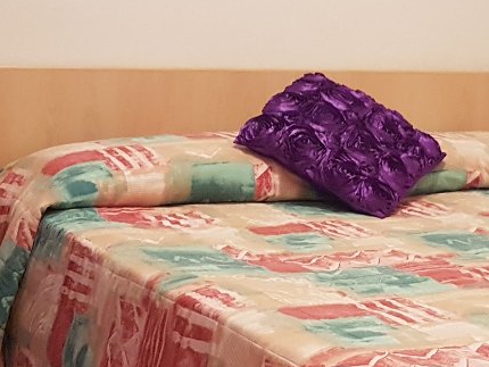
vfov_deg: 17.0
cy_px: 224
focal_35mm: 87
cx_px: 383
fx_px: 1230
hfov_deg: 22.2
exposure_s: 1/20
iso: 250
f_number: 1.7
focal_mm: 4.2
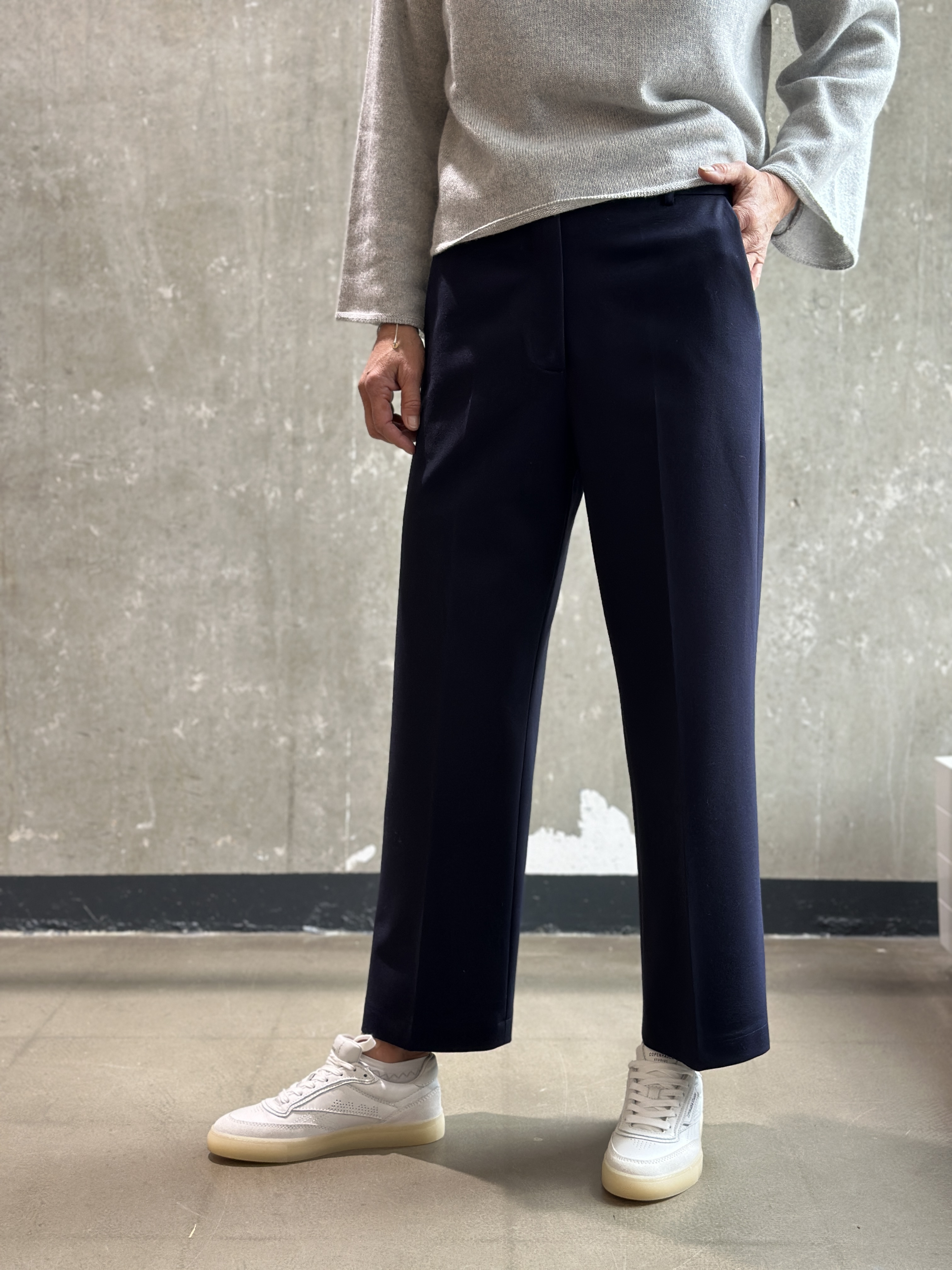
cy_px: 635
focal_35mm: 48
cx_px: 476
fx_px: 1760
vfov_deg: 39.7
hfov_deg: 30.3
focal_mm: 6.86
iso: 125
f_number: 1.78
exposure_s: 1/100
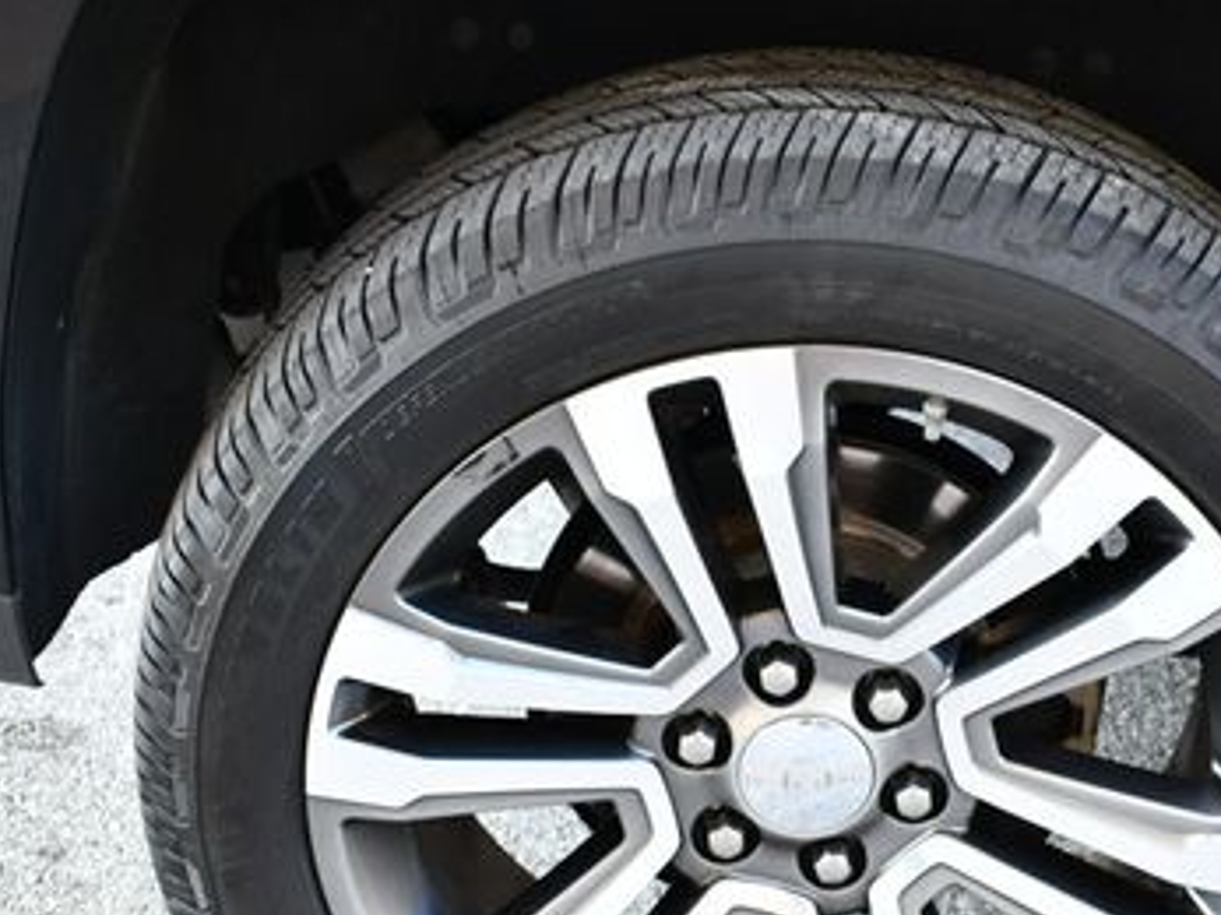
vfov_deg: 20.5
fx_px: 2503
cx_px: 816
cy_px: 686
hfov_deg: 27.2
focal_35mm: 71
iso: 800
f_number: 3.5
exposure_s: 1/160
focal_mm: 20
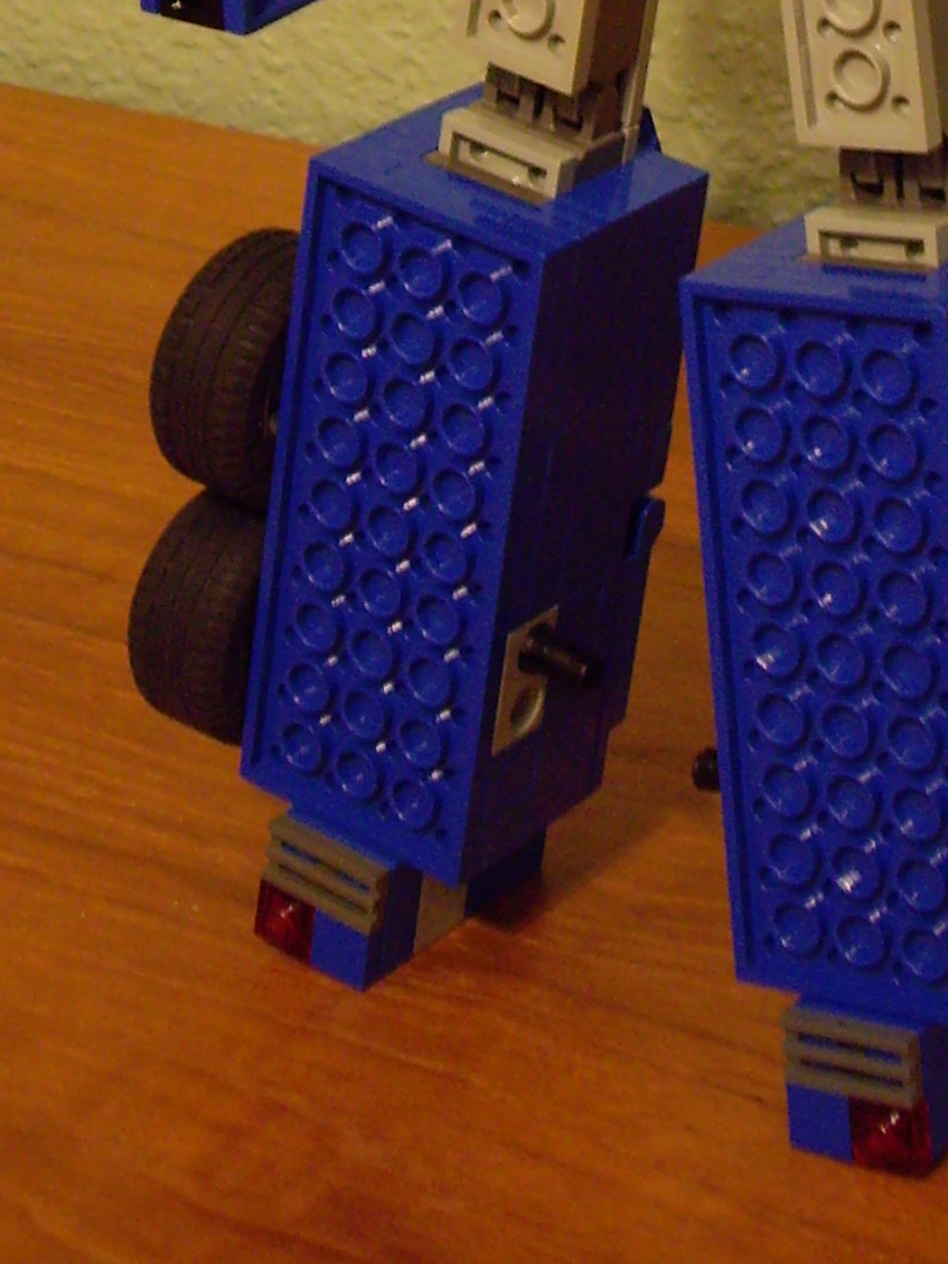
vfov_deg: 15.4
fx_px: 4491
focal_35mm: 123
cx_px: 738
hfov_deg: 12.0
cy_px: -321
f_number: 3
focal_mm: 7.6
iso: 200
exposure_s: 1/10
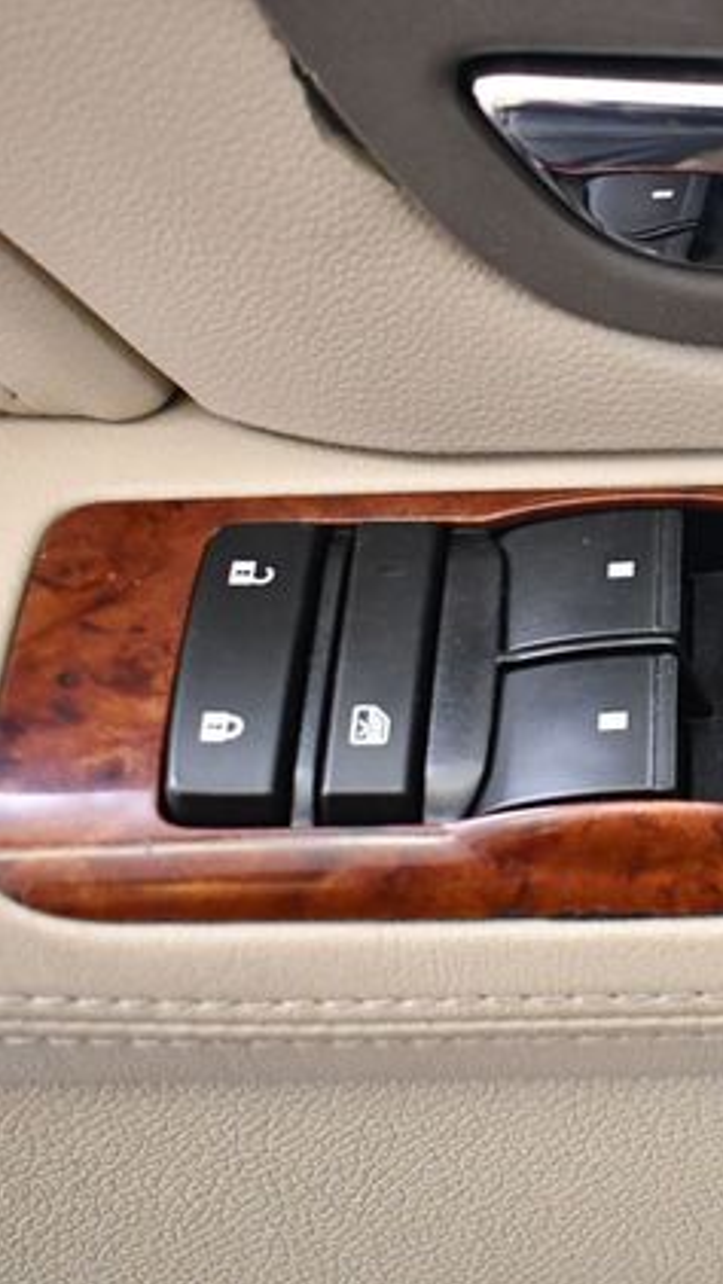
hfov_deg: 17.2
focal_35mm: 67
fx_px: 2282
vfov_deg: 31.4
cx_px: 876
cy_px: 644
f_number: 3.8
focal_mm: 21
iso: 3200
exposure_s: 1/125
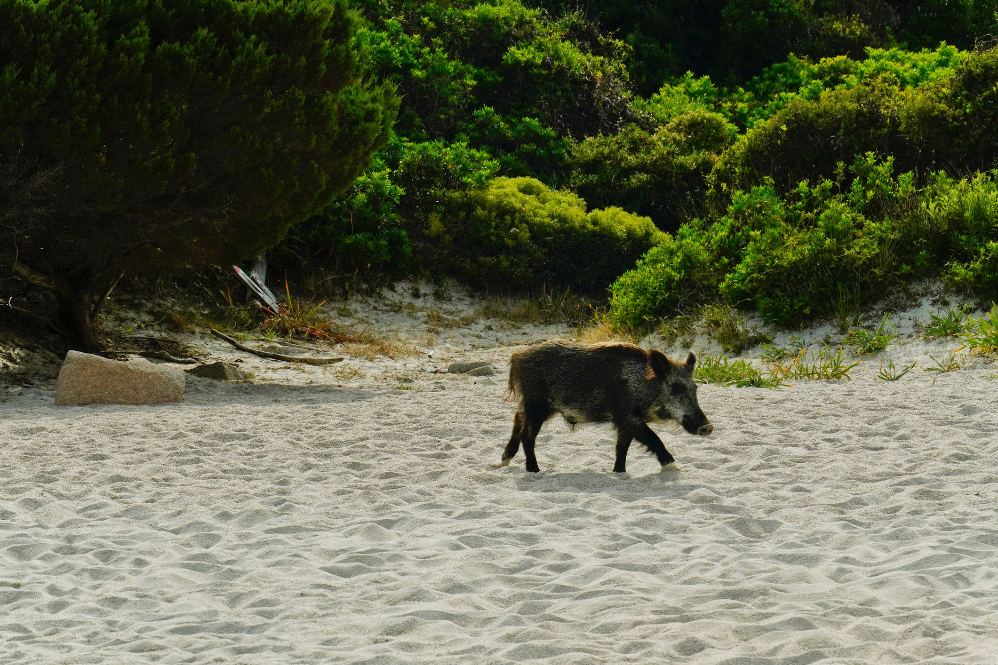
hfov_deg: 15.8
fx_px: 3604
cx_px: 499
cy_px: 332
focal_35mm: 130
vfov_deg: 10.5
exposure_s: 1/250
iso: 400
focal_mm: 130
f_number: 11
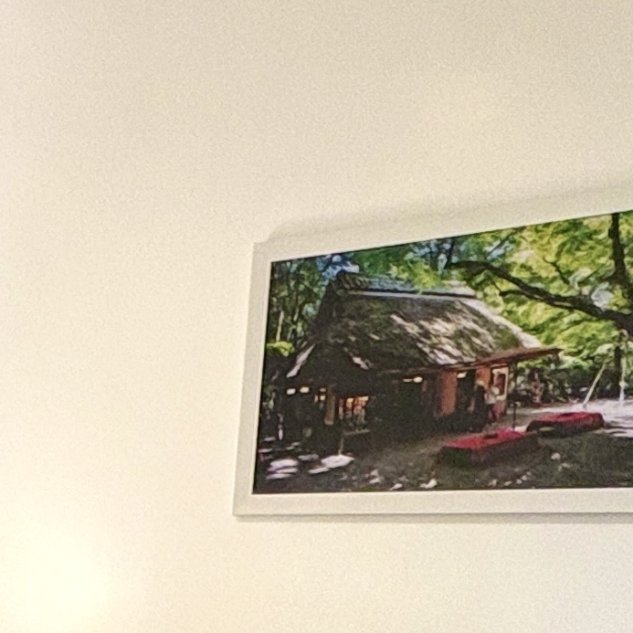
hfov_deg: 20.9
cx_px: -280
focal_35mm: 72
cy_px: 868
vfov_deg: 21.3
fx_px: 1490
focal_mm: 2.22
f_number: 2.2
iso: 200
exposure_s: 1/100
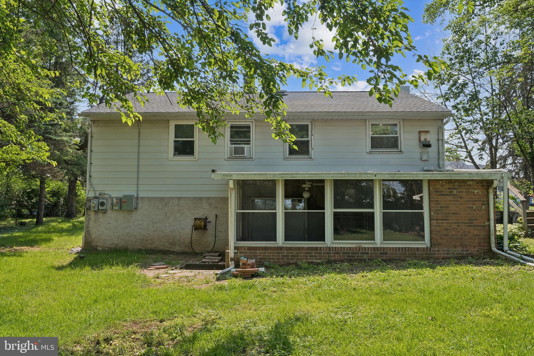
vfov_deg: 44.3
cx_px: 267
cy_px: 178
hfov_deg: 62.8
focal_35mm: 30
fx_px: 438
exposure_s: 1/320
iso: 640
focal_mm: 29.5
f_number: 11
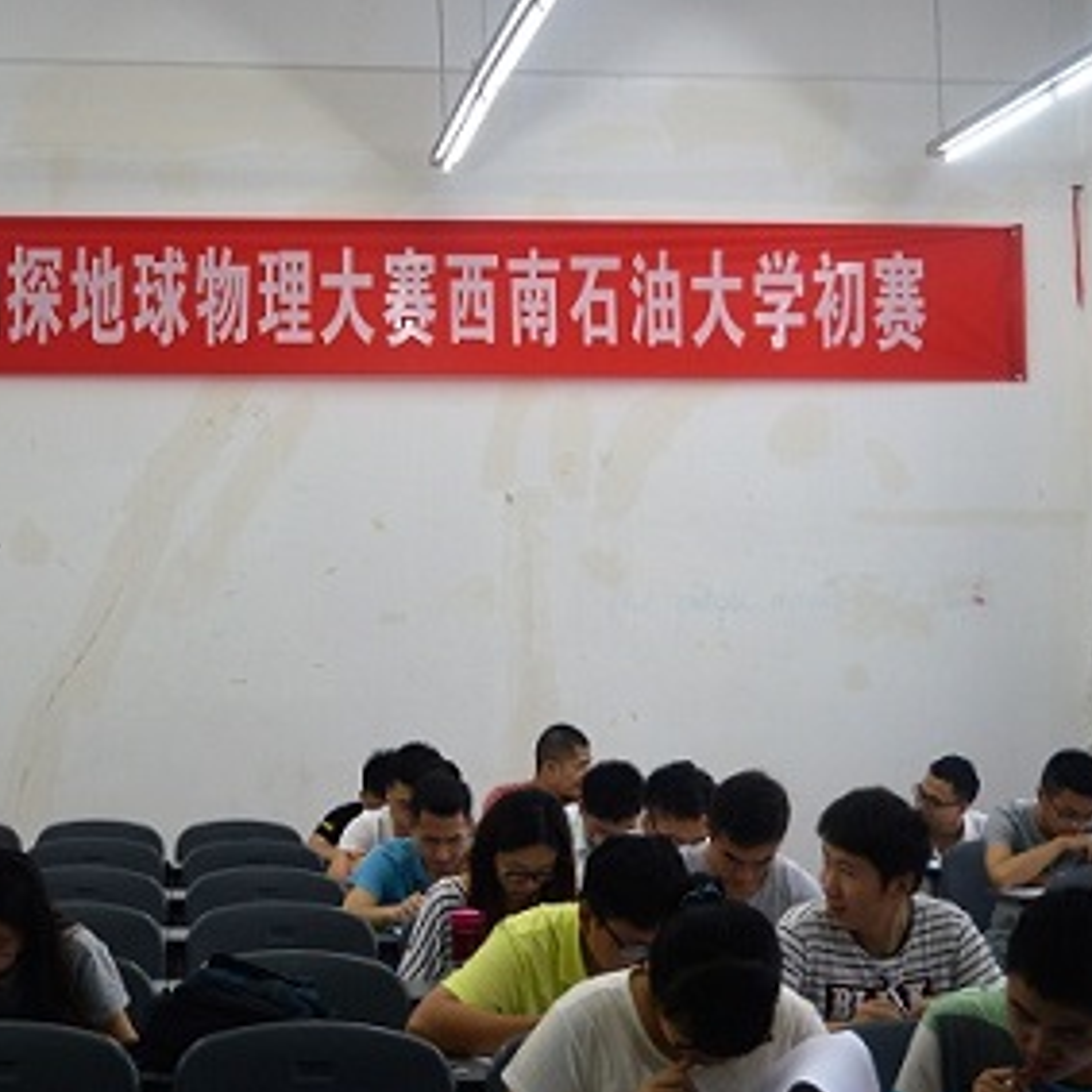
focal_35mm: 63
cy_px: 500
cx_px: 286
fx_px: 2248
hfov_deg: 27.0
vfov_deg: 27.3
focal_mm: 28
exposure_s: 1/80
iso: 400
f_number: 4.5
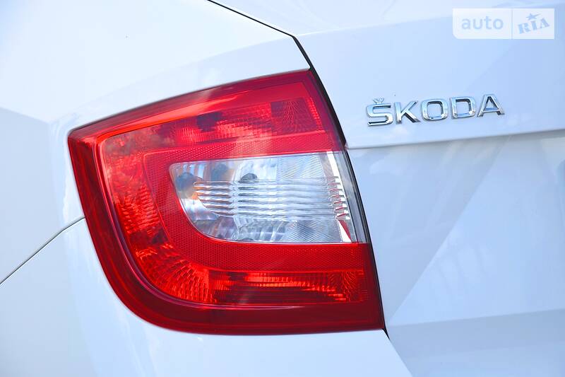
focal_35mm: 158
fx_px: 2471
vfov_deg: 8.7
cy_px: 188
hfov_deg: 13.0
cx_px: 282
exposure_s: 1/250
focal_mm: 105
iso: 360
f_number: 8
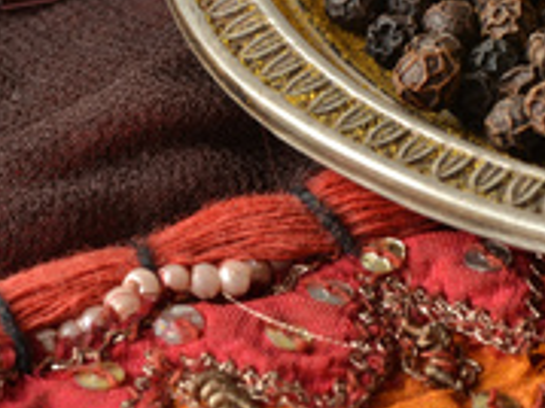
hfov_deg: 6.4
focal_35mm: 307
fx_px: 4830
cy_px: 32
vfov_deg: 4.8
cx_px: 563
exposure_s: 1.6
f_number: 25
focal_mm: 90
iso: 100
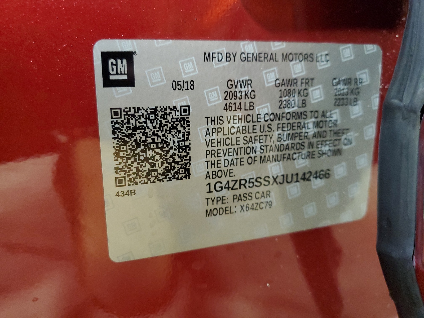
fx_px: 318
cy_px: 159
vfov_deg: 53.1
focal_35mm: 26
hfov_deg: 67.3
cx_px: 212
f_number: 1.5
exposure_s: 1/17
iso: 307
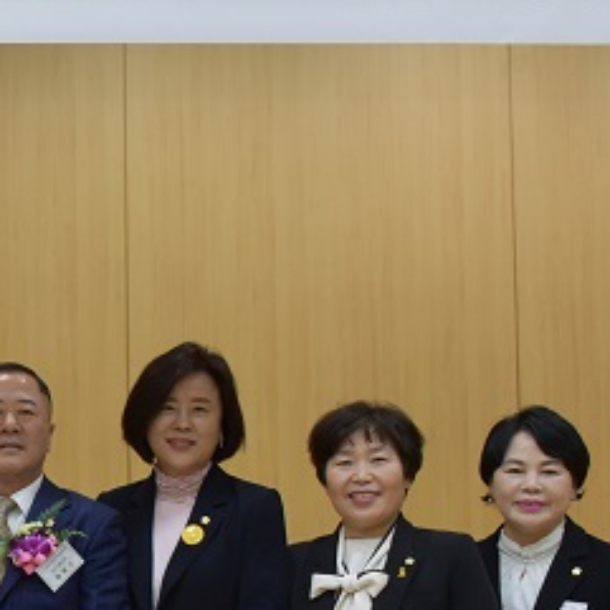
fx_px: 2253
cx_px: -78
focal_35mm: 113
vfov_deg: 15.3
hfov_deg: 15.0
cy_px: 495
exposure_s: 1/60
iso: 1250
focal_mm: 32
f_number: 7.1
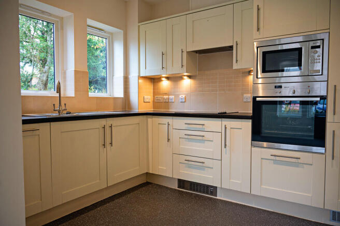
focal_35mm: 26
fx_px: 250
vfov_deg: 48.6
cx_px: 170
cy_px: 113
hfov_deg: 68.4
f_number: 5
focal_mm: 26.5
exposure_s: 1/40
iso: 800
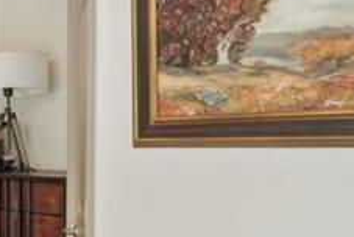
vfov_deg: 21.6
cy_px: 157
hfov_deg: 19.3
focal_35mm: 63
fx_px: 620
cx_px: -345
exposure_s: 1/10
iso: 320
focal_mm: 14
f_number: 8
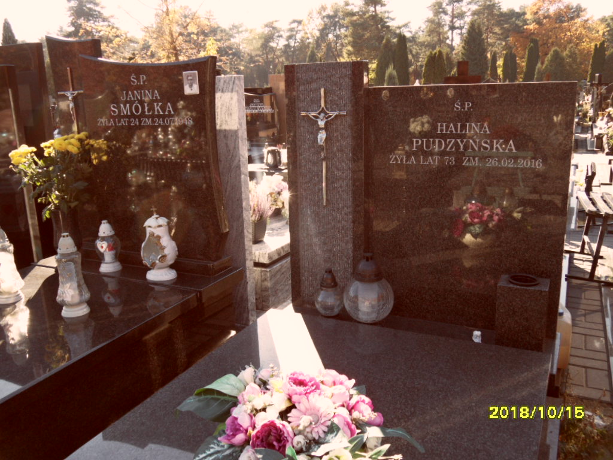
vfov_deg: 44.2
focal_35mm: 32
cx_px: 306
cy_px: 230
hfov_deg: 56.8
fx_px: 567
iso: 80
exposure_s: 1/250
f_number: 3.4
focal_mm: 5.3
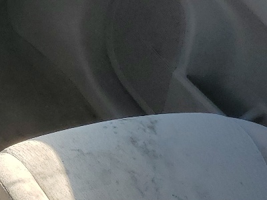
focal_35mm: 104
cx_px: -256
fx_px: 802
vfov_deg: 14.1
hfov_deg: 15.4
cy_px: 23
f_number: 1.5
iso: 50
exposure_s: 1/625
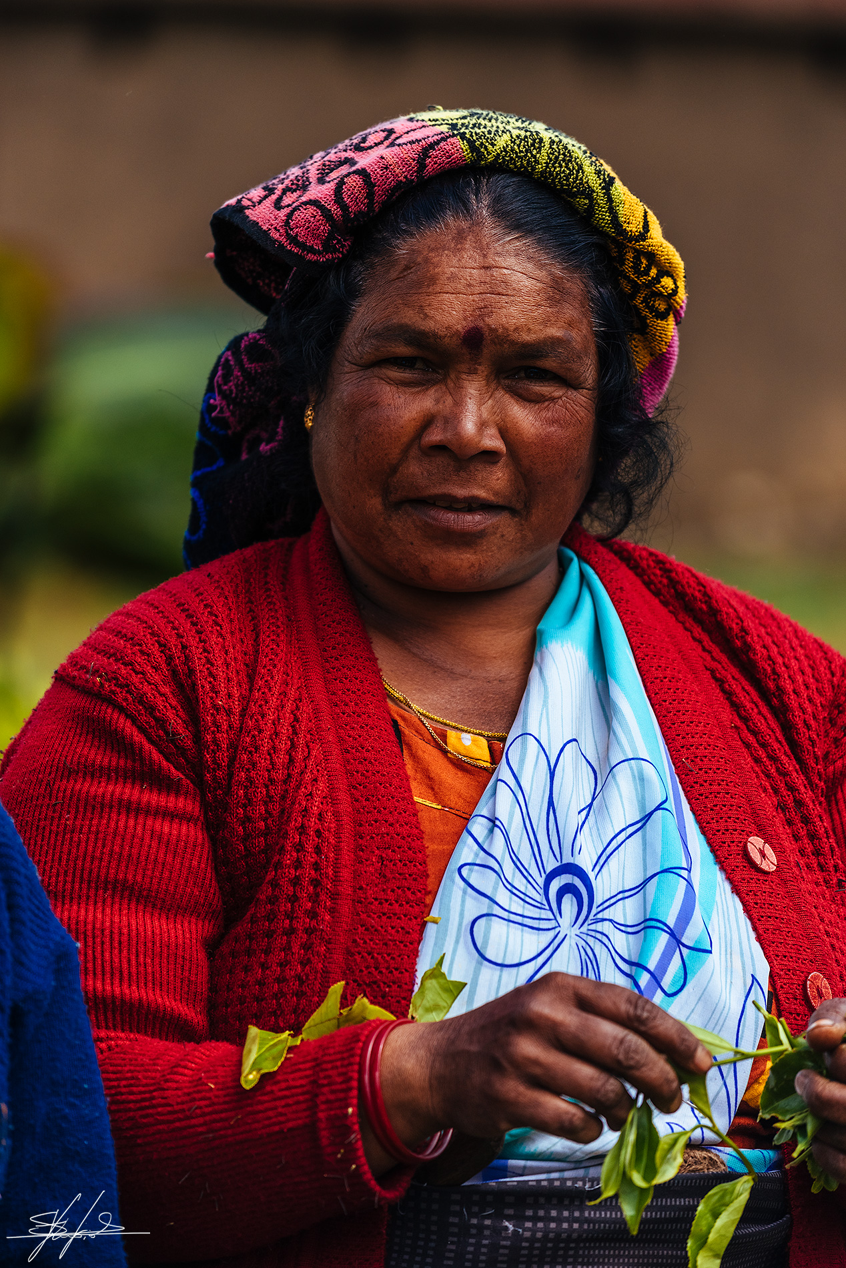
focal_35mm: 200
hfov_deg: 6.9
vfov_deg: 10.3
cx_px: 423
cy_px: 634
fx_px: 7044
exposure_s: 1/1250
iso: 200
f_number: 4
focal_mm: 200
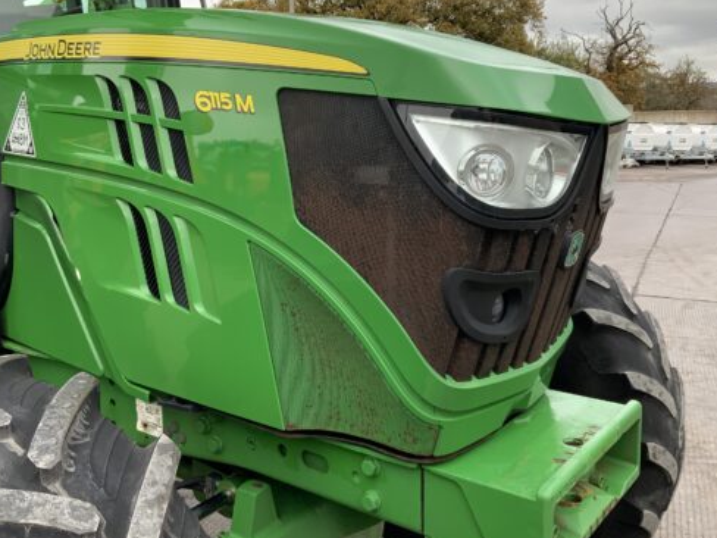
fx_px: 787
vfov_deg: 37.5
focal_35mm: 38
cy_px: 207
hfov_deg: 49.0
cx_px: 339
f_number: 1.8
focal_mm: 3
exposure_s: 1/160
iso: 16
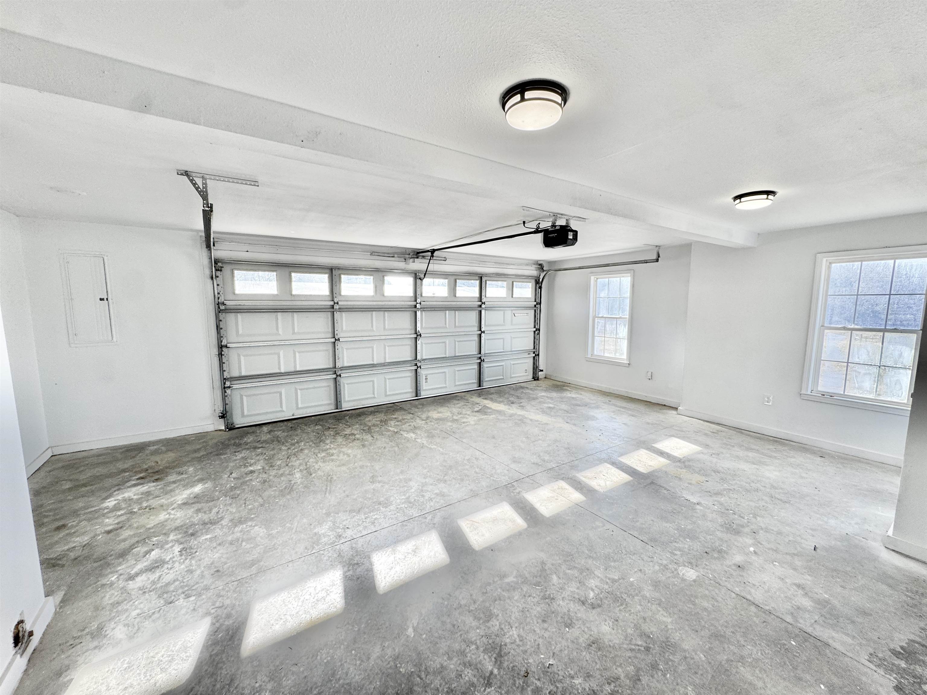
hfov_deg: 102.1
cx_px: 464
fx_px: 375
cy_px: 348
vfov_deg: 85.7
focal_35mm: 14
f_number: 2.2
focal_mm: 2.22
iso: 64
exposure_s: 1/120
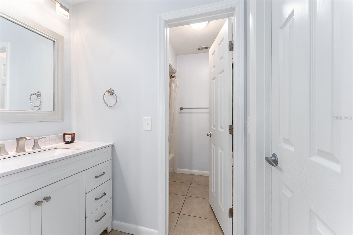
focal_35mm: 14
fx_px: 137
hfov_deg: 104.3
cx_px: 176
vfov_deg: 81.2
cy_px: 118
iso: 400
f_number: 7.1
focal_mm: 14
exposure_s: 1/10
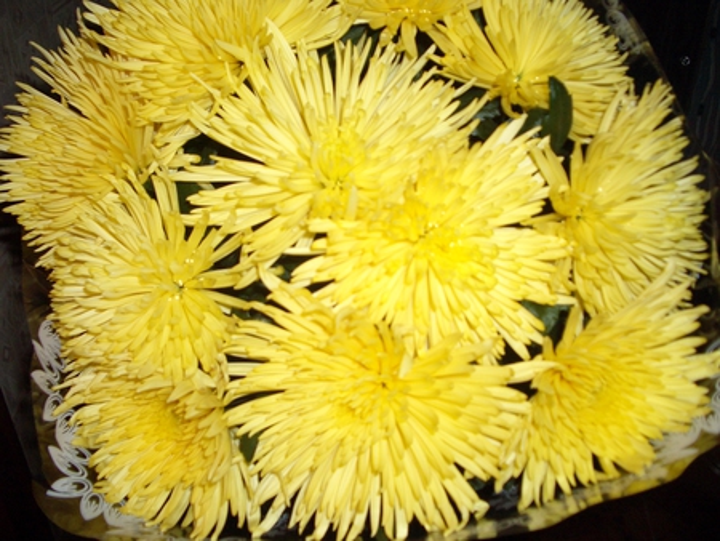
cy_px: 270
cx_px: 360
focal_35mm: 35
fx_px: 728
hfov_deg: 52.6
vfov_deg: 40.7
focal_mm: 5.8
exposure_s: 1/60
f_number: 2.6
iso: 100
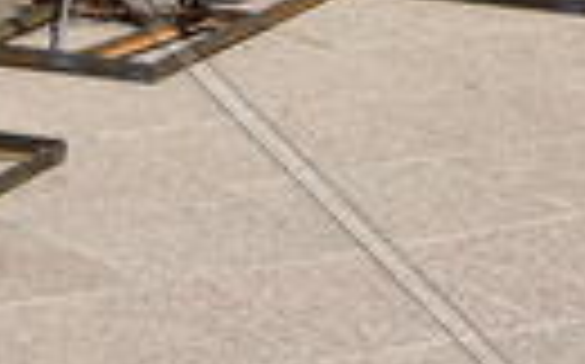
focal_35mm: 184
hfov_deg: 10.9
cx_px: -315
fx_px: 2931
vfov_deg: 6.8
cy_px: -440
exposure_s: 1/200
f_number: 9
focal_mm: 18
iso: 100
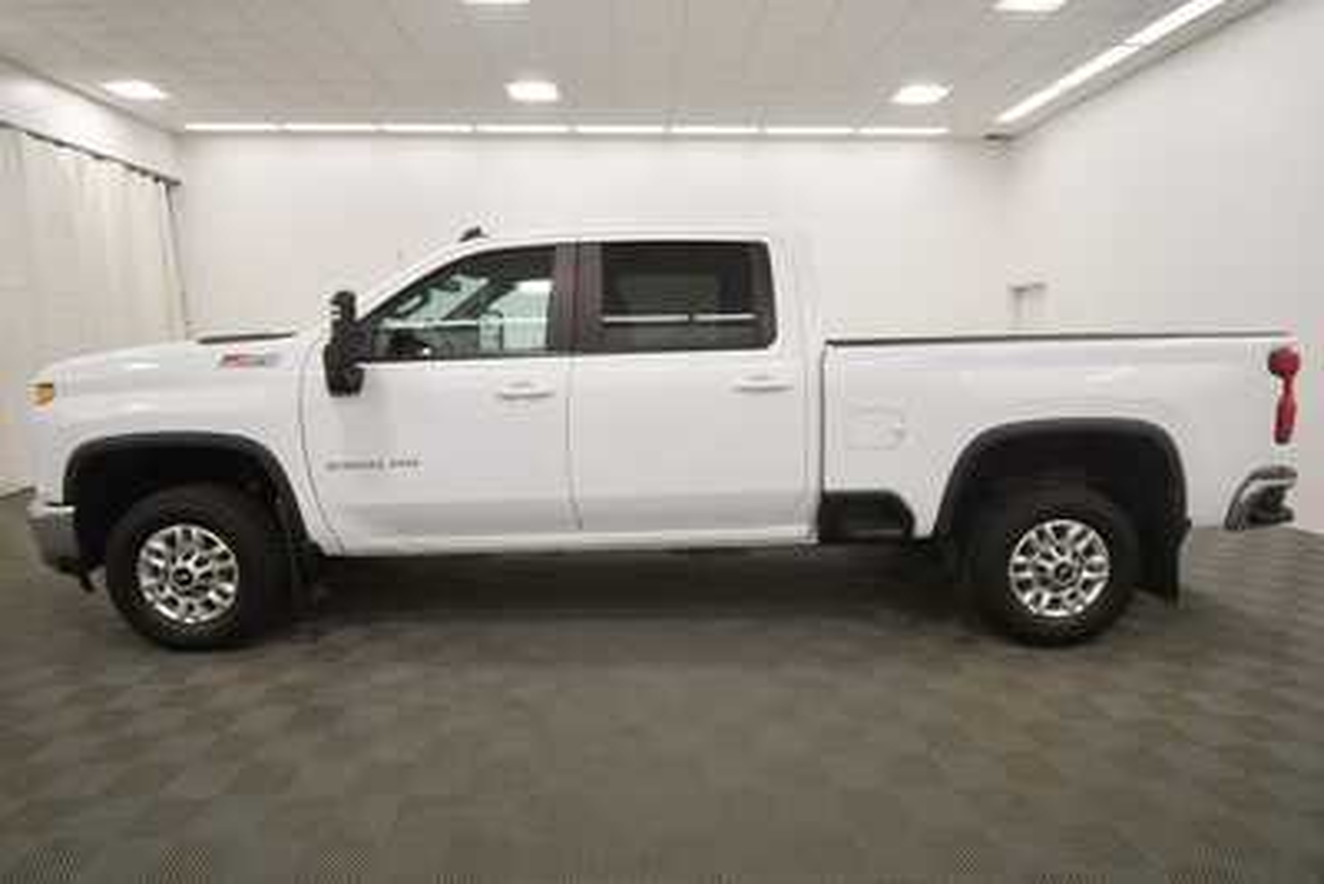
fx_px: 699
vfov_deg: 64.6
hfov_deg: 86.9
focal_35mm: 19
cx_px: 662
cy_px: 442
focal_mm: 13
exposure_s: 1/250
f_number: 5
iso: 720
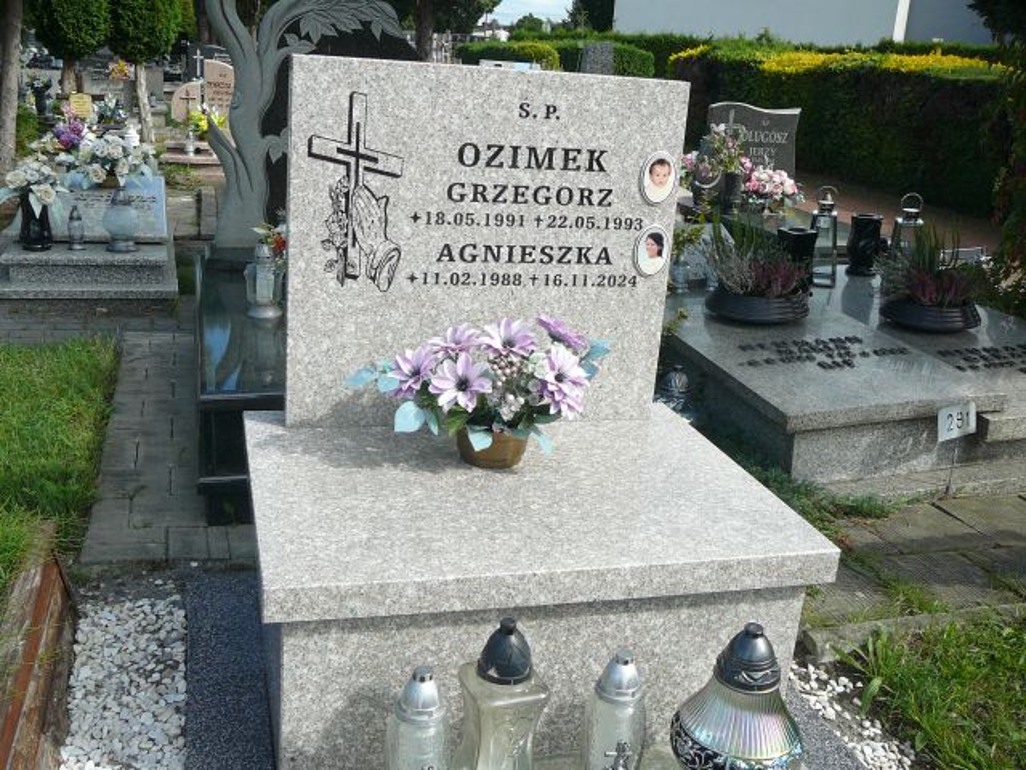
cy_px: 385
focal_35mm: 35
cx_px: 513
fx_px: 1037
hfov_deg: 52.6
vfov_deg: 40.7
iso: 80
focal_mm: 5.2
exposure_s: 1/800
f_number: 2.8
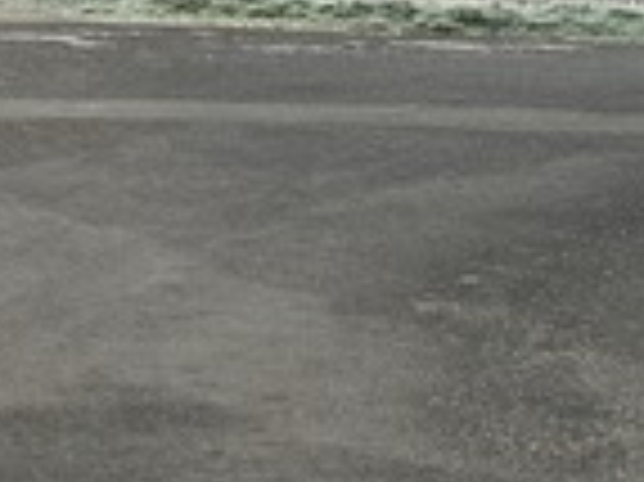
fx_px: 3736
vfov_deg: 7.2
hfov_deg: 9.5
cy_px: -333
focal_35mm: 201
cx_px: -347
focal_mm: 6.86
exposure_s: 1/199
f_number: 1.78
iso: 50
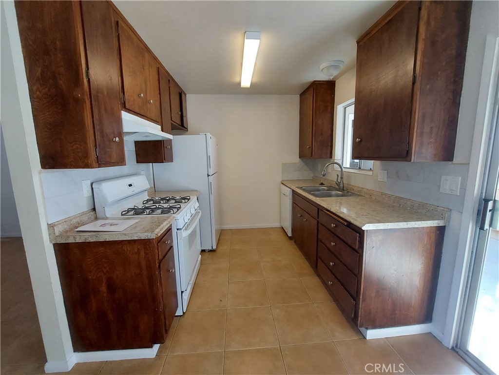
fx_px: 187
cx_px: 250
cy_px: 188
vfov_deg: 89.9
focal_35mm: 13
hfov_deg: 106.2
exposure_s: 1/60
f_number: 2.2
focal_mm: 1.74
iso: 160
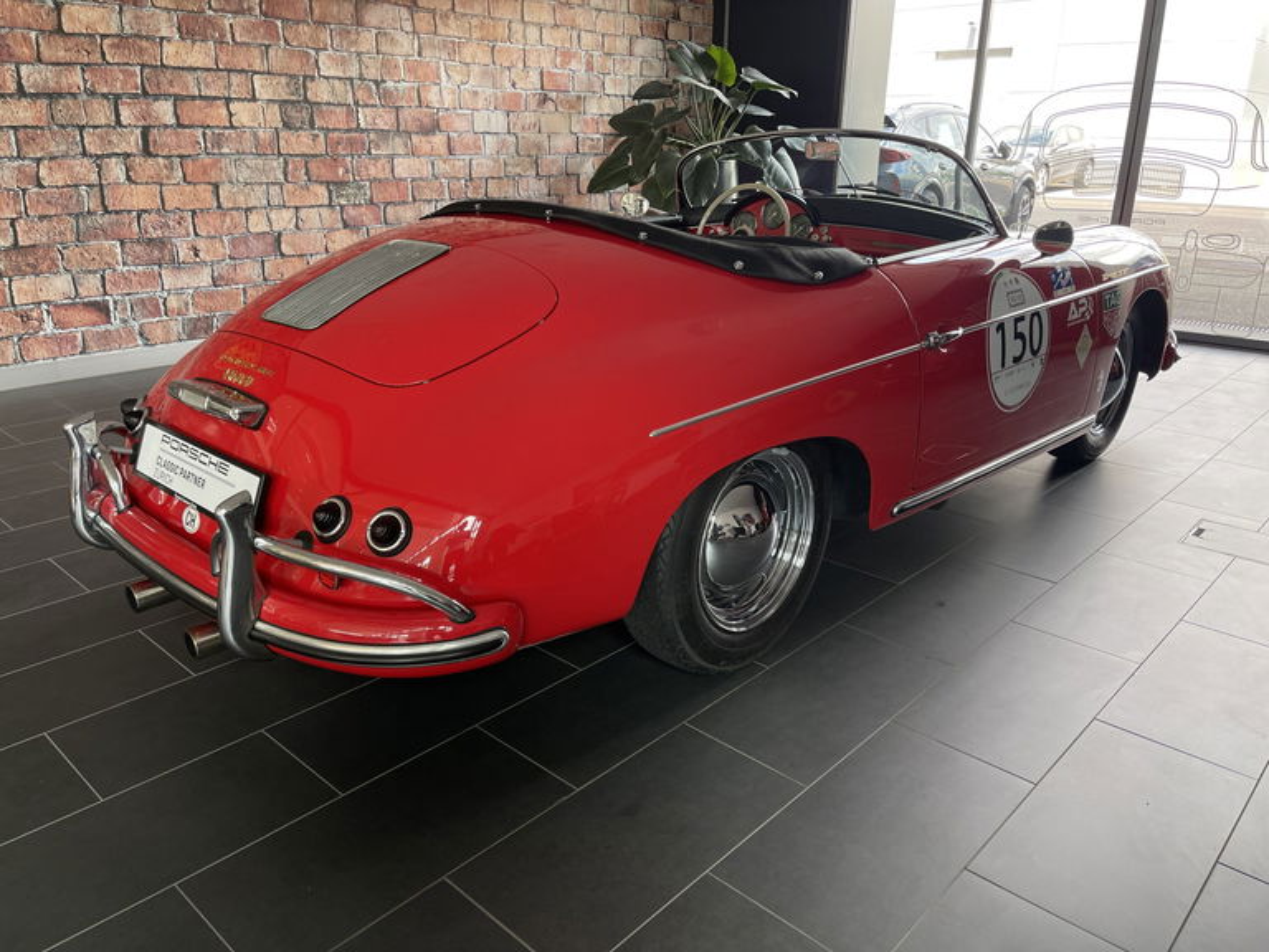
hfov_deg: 69.4
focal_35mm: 25
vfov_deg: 54.9
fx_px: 916
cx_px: 634
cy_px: 476
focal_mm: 5.1
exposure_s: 1/121
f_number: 1.6
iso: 50
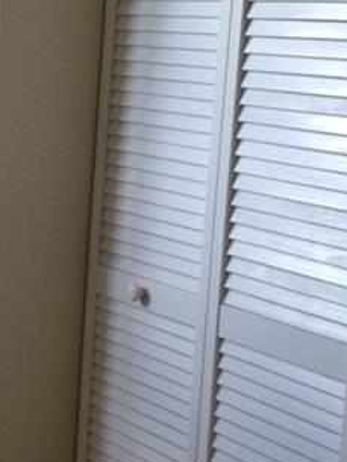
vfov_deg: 16.7
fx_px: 1576
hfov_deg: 11.5
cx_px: -314
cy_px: 289
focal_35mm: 118
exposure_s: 1/30
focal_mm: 4.12
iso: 50
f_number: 2.2
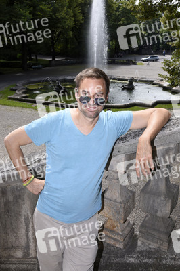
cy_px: 136
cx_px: 90
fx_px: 240
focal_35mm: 32
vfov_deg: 58.8
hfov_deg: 41.0
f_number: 11
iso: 320
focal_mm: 32
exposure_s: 1/160
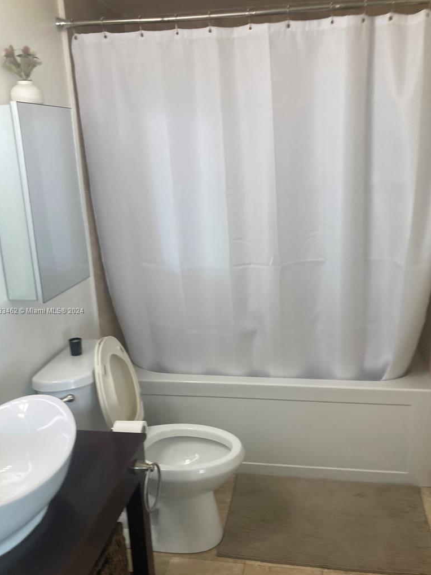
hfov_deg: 42.9
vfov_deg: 55.3
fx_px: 548
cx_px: 234
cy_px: 311
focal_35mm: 33
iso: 50
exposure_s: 1/60
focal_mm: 3.99
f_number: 1.8
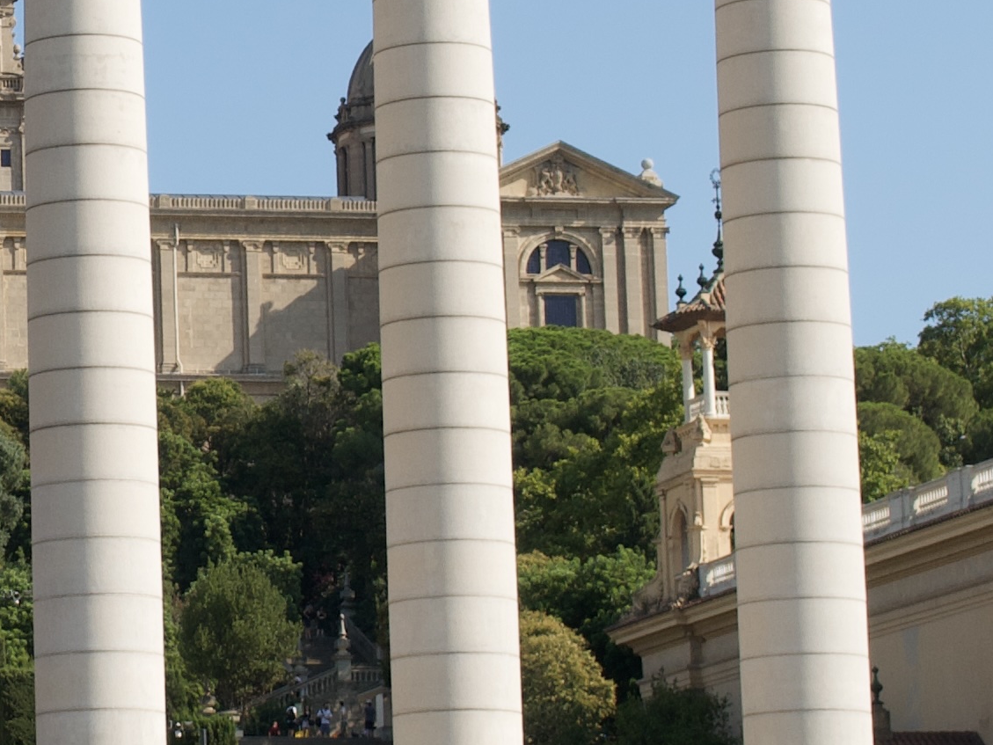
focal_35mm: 186
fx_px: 5336
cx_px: -254
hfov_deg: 10.4
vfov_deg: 8.0
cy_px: 101
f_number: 9
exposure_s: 1/320
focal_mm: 34
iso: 200
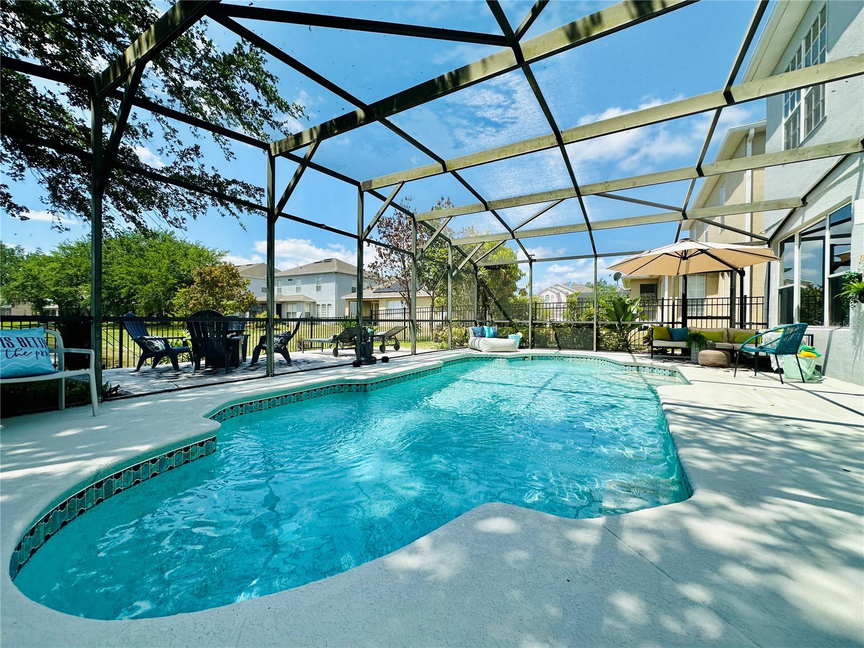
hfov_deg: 102.1
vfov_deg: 85.7
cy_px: 324
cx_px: 432
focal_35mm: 14
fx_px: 349
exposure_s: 1/1125
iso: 40
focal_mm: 2.22
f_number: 2.2
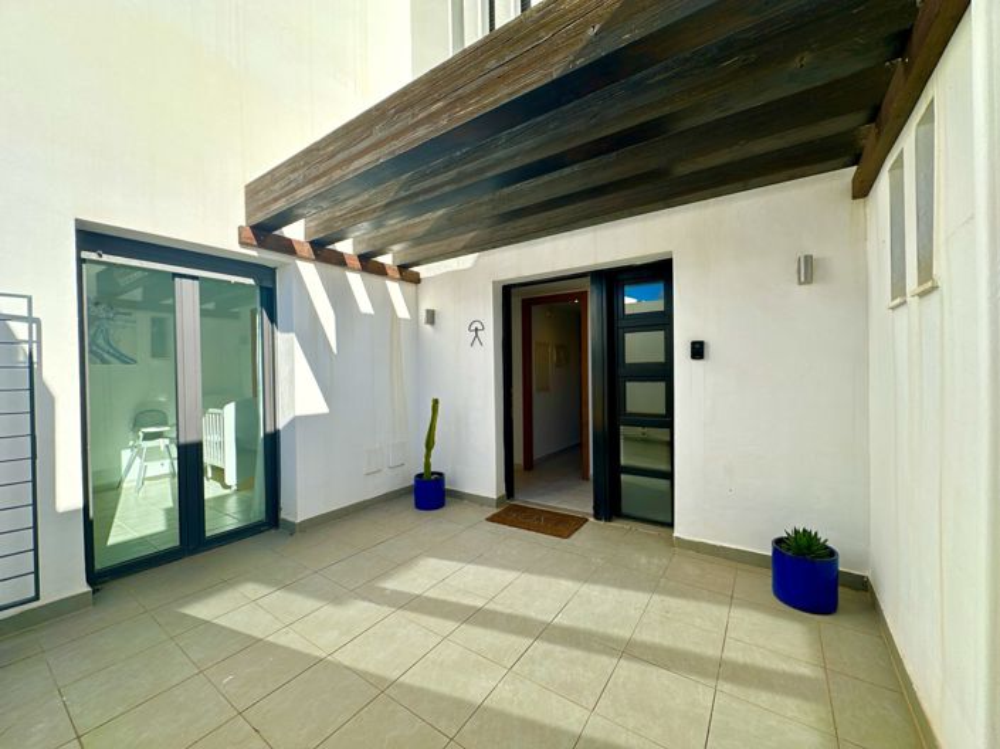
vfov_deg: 85.6
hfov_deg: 102.1
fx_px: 404
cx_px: 500
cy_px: 374
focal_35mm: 14
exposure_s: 1/895
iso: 50
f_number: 2.2
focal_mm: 2.22
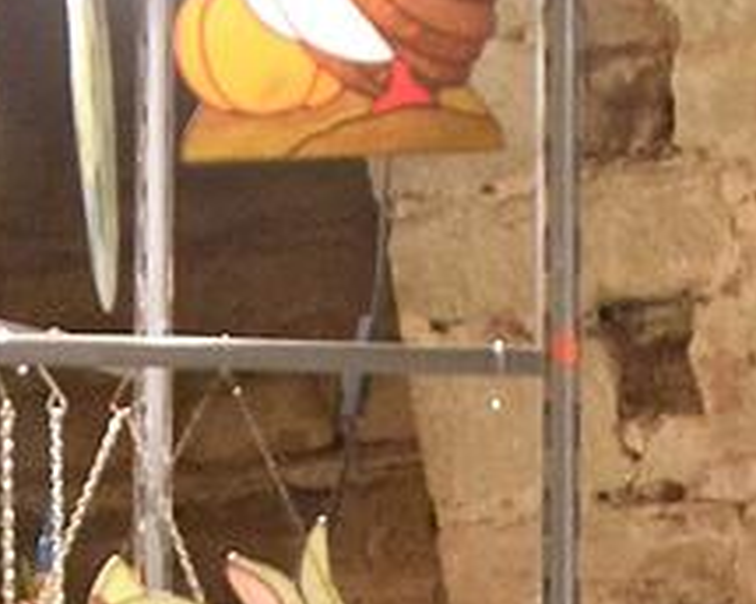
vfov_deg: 11.2
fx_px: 2842
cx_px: 1090
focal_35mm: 127
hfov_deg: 14.3
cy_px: 1117
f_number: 3.5
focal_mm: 18
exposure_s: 1/30
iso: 3200
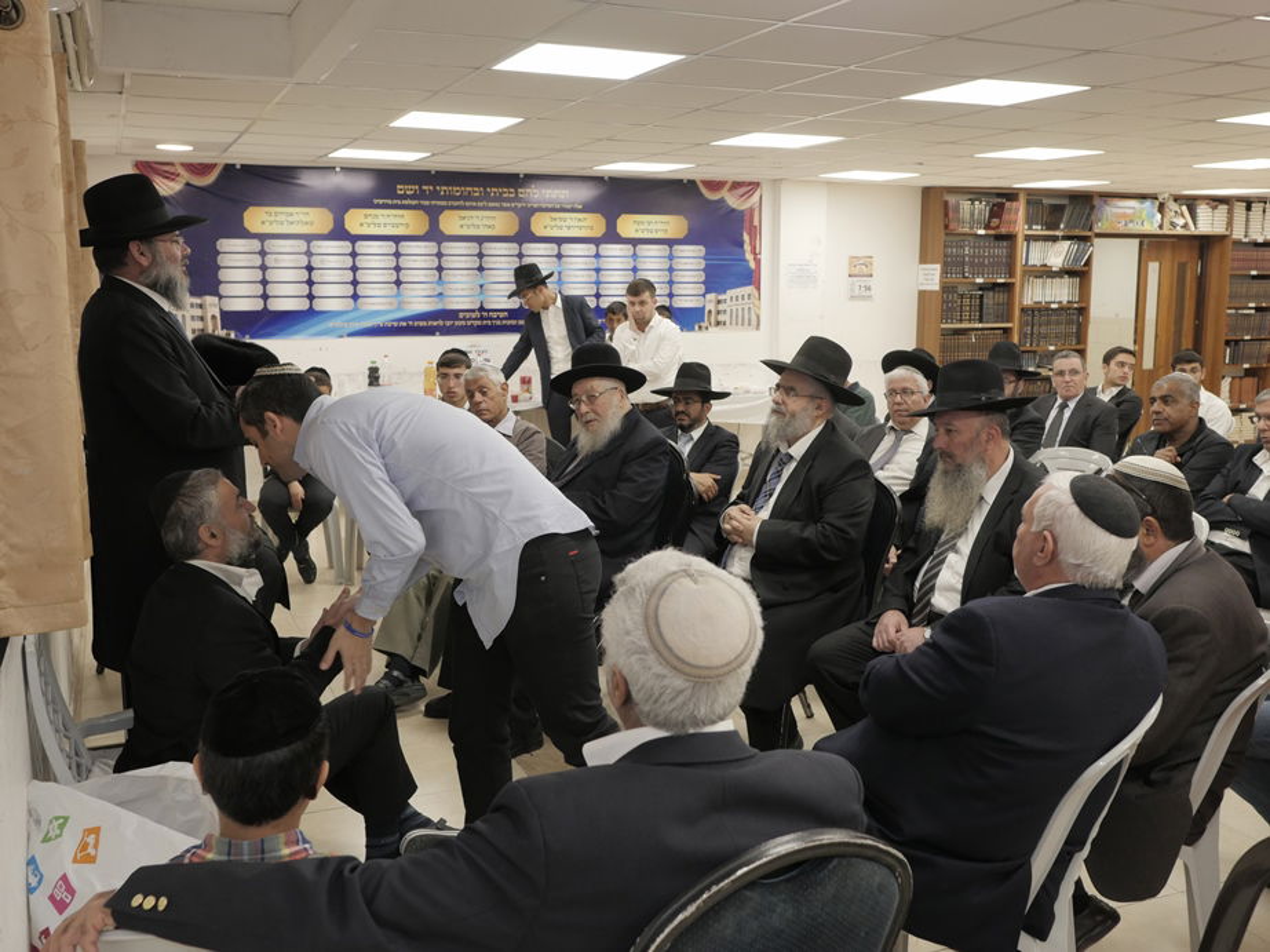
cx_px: 635
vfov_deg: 44.1
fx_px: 1174
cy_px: 476
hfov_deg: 56.8
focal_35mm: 32
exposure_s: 1/160
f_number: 3.2
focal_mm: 16
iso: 800
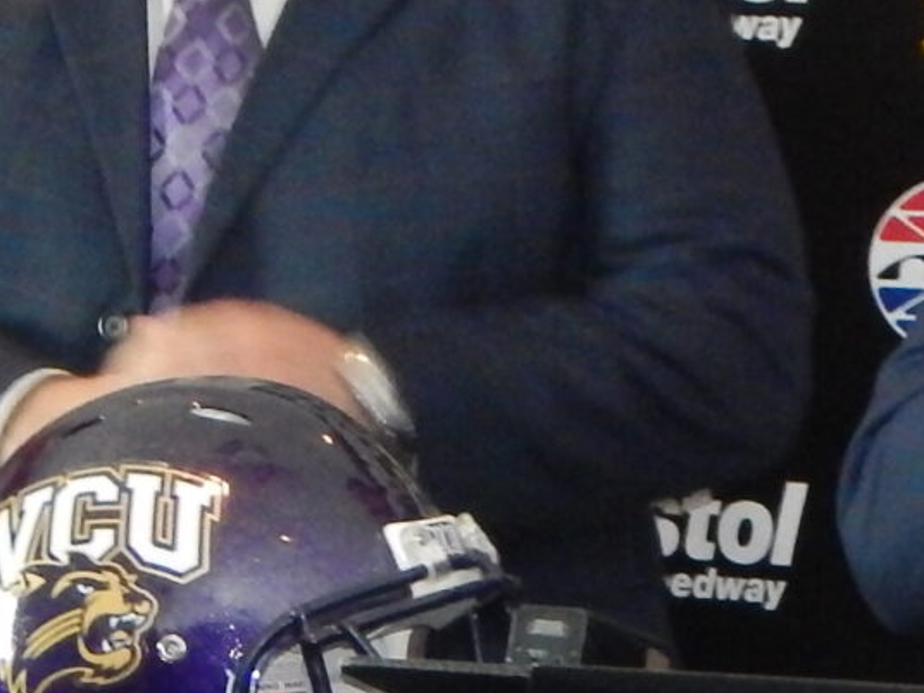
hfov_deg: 4.5
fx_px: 11852
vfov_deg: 3.3
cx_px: 952
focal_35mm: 444
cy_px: 405
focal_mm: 16.6
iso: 800
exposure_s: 1/30
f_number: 4.4
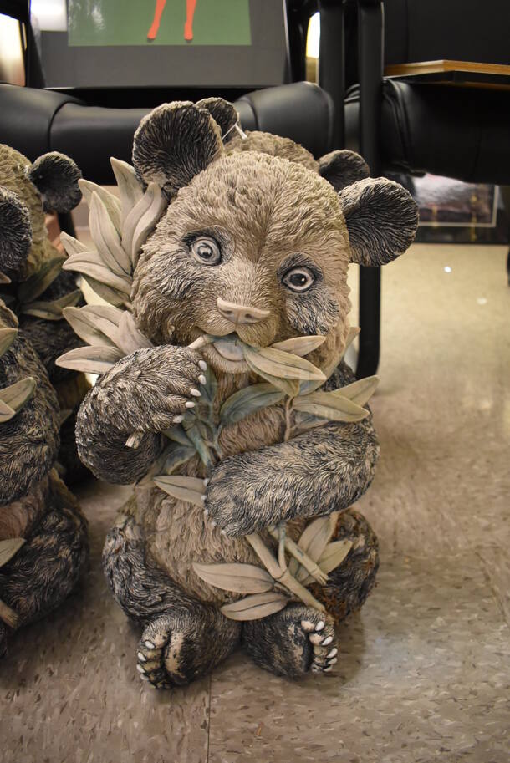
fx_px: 573
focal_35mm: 27
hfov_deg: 48.0
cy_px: 382
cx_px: 255
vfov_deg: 67.3
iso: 2200
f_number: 3.5
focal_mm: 18
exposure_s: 1/125
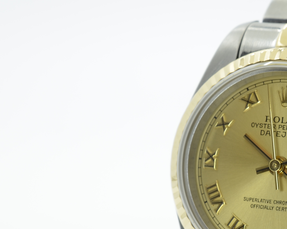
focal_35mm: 145
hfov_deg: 13.1
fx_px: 1232
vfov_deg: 10.6
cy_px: 165
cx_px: 296
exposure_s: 1/15
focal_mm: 40
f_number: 13
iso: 160
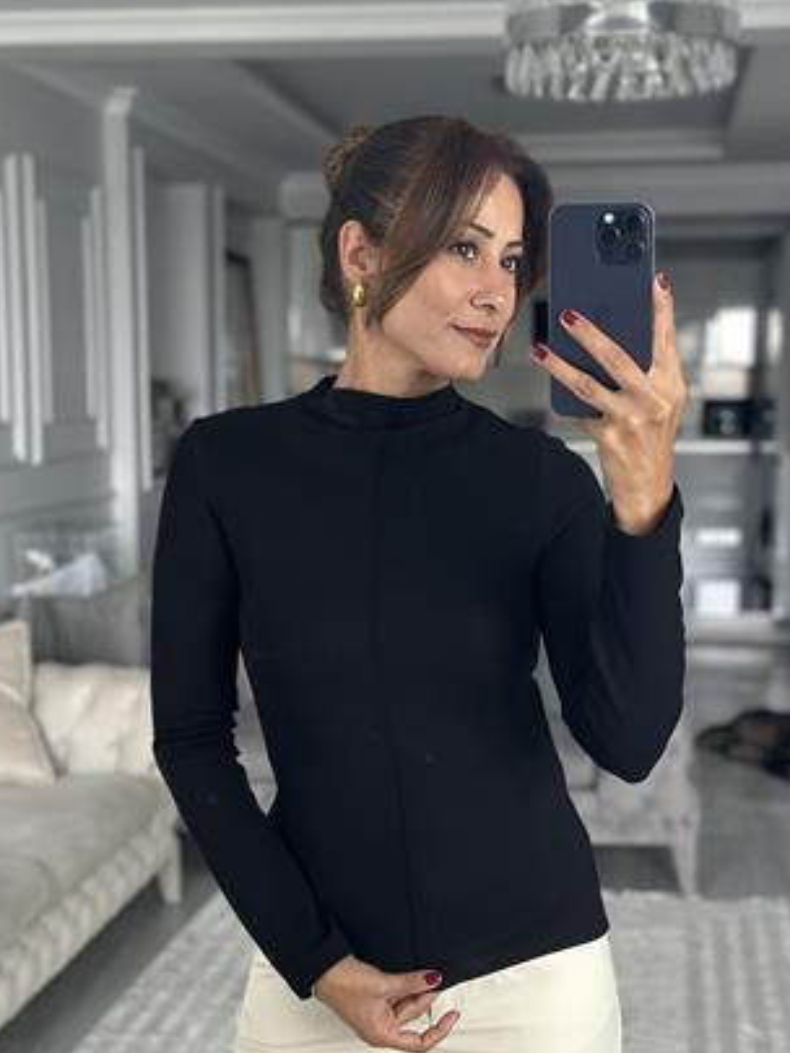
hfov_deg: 24.4
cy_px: 634
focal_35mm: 60
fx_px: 1825
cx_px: 379
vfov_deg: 32.1
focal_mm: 6.86
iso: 400
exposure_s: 1/40
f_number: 1.78
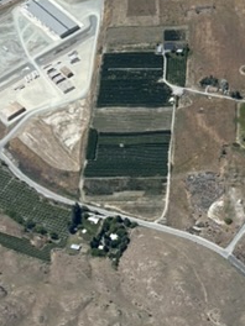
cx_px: 354
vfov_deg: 19.3
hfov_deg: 13.9
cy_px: 79
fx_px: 953
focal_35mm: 101
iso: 50
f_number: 1.5
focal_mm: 5.7
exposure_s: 1/5076
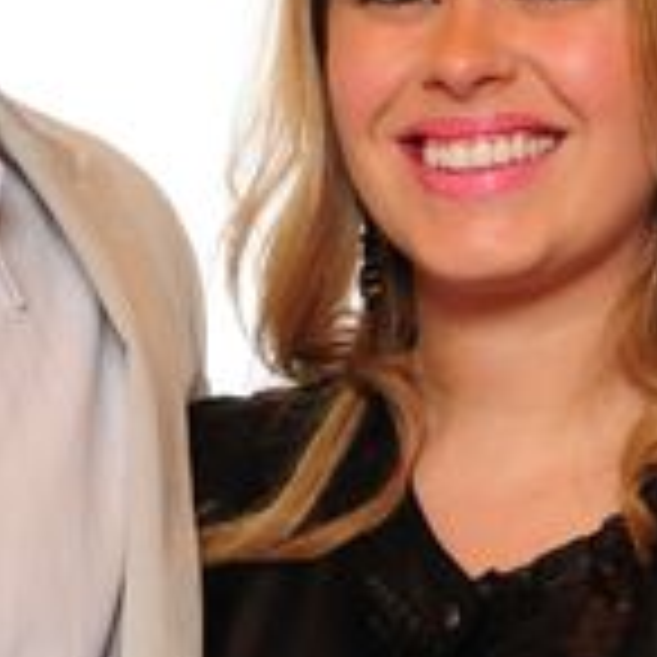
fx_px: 4896
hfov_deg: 7.7
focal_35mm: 228
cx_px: 144
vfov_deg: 7.6
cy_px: 889
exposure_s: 1/200
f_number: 3.5
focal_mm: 45
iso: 5000
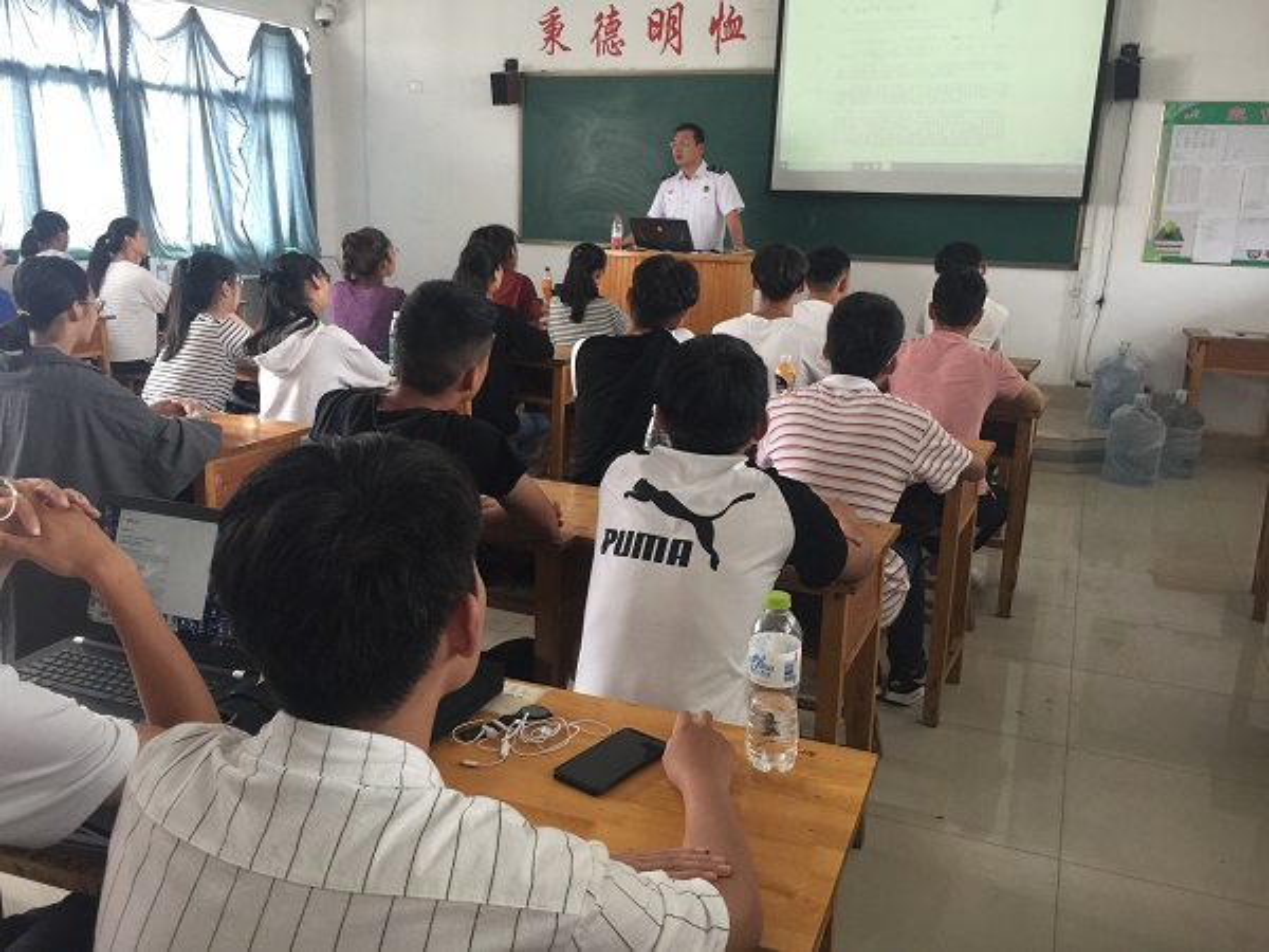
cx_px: 634
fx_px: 1063
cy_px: 476
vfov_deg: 48.2
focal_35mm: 29
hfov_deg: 61.7
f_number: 2.2
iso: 80
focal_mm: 4.15
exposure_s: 1/17
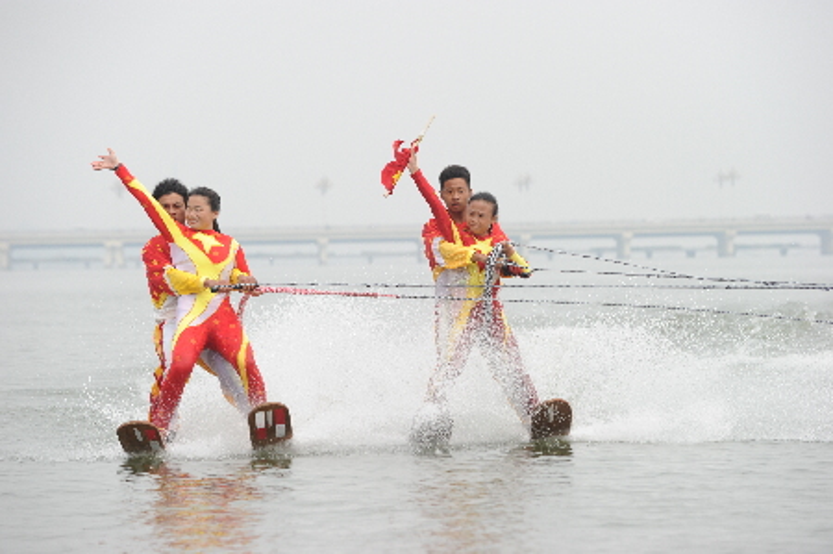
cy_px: 277
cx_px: 416
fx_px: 4623
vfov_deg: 6.9
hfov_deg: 10.3
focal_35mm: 200
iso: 1250
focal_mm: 200
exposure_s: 1/3200
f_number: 5
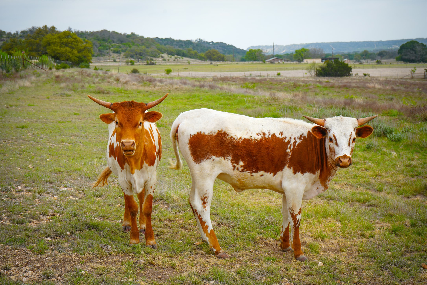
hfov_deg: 28.8
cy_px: 142
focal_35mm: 70
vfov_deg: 19.5
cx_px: 214
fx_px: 830
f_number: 9
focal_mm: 70
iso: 100
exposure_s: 1/125
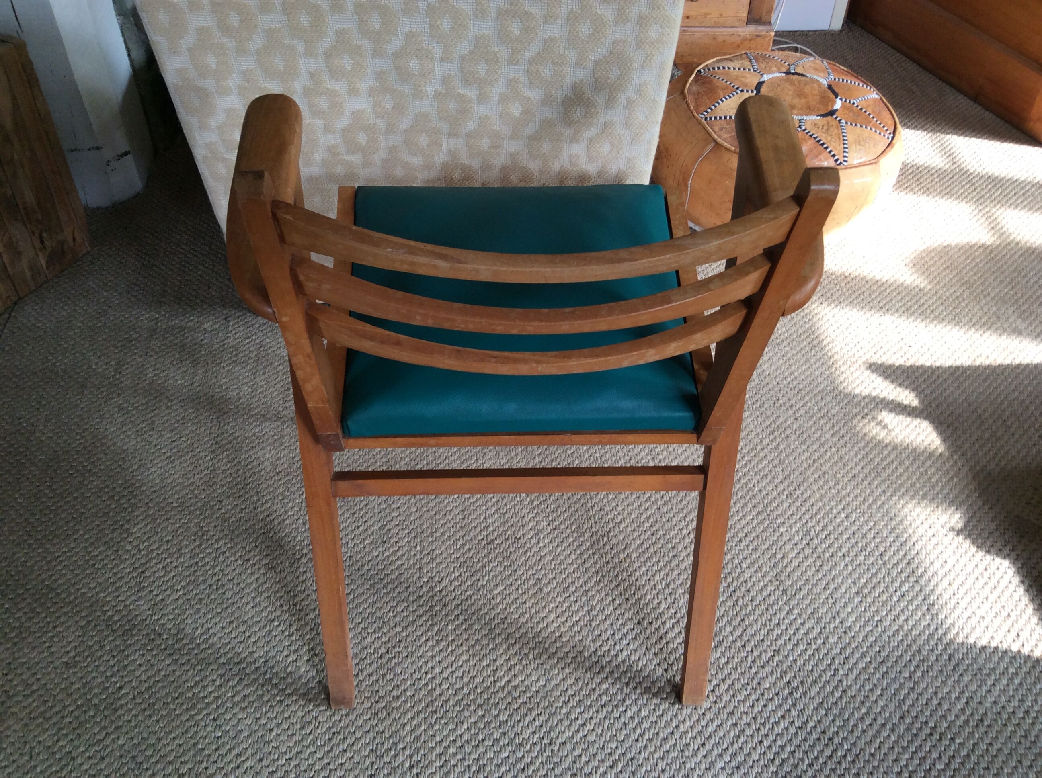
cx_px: 521
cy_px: 389
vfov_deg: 44.1
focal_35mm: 32
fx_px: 962
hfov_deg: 56.9
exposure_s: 1/25
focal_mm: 3.3
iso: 40
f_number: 2.4
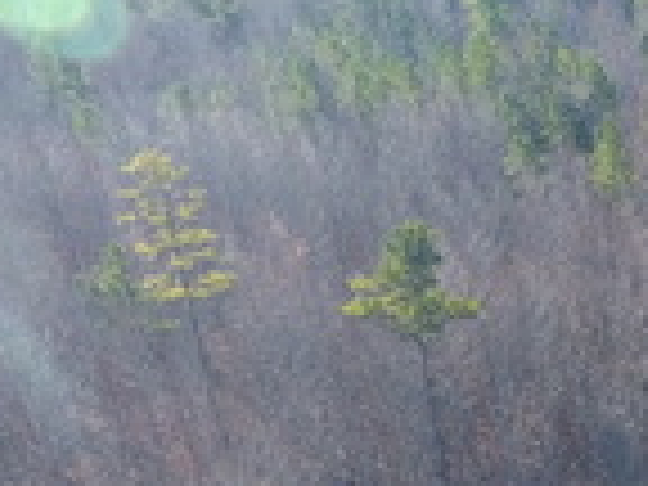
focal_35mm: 107
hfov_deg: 16.1
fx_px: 2003
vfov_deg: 12.8
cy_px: 814
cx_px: 1091
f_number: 2.8
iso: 100
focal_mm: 3.61
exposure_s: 1/213
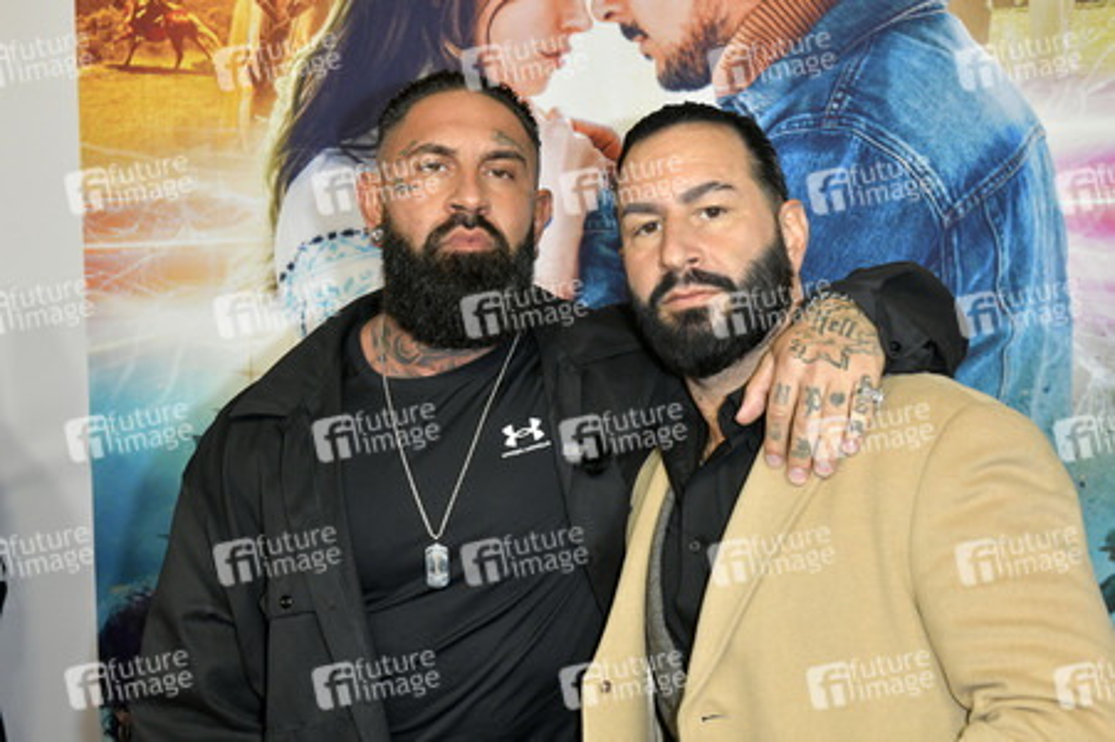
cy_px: 371
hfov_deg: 36.3
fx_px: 1702
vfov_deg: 24.6
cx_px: 558
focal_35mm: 55
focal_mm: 55
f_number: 9
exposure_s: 1/250
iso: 1600
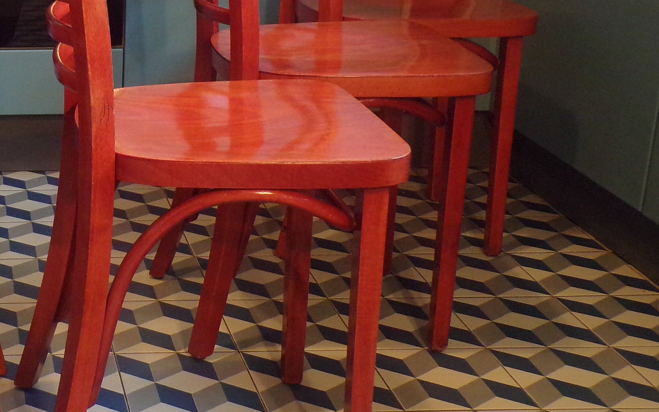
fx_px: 1203
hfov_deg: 28.8
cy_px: 131
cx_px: 10
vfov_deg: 19.3
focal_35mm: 67
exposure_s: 1/17
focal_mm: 5.8
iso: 306
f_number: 3.2
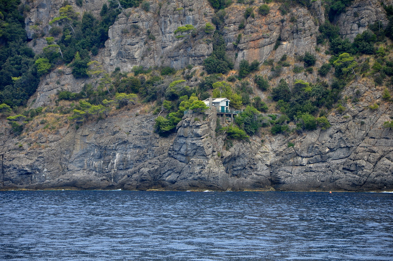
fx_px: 1717
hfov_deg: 13.1
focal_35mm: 158
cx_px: 196
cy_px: 130
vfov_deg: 8.7
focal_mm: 105
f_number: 7.1
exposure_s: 1/800
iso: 400
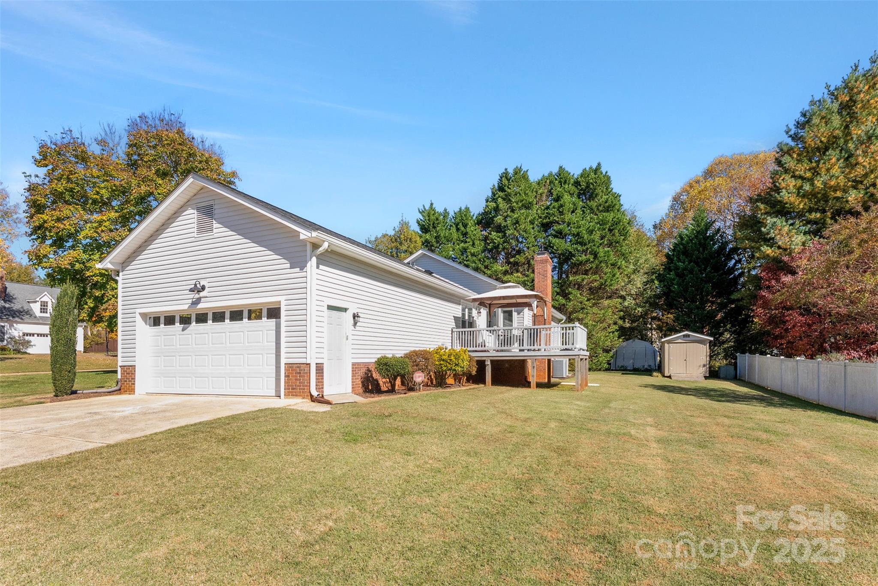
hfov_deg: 92.9
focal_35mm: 17
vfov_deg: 70.2
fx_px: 417
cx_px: 439
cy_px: 293
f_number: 9
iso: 3200
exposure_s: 1/1600
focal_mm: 17.1
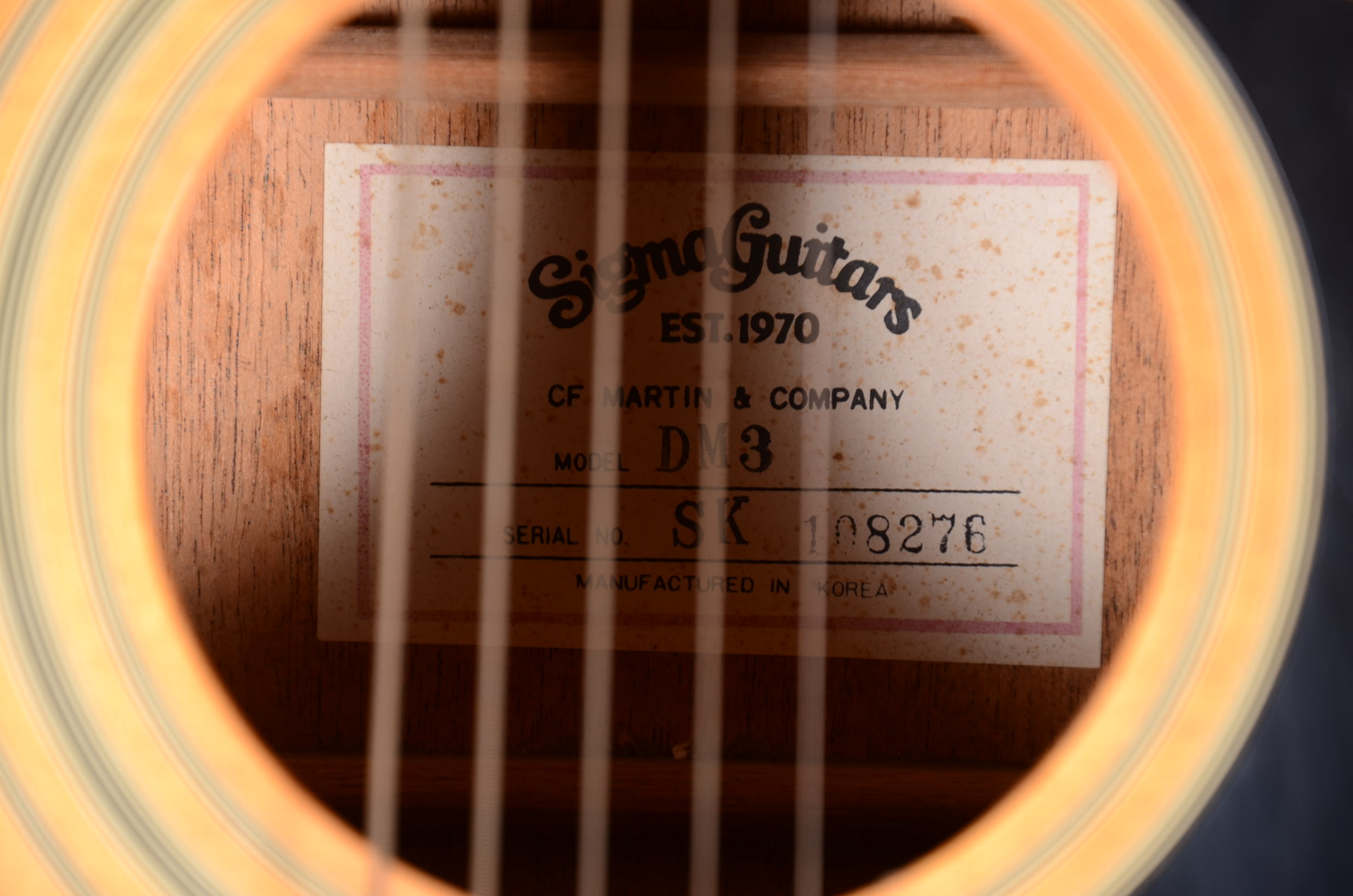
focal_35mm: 158
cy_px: 448
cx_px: 676
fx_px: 5907
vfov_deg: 8.7
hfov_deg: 13.1
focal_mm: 105
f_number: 6.3
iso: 125
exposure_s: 1/100
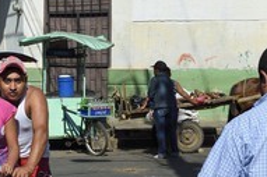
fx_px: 734
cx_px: 49
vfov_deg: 13.7
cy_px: 159
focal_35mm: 99
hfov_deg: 20.4
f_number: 14
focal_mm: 45
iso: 200
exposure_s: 1/320
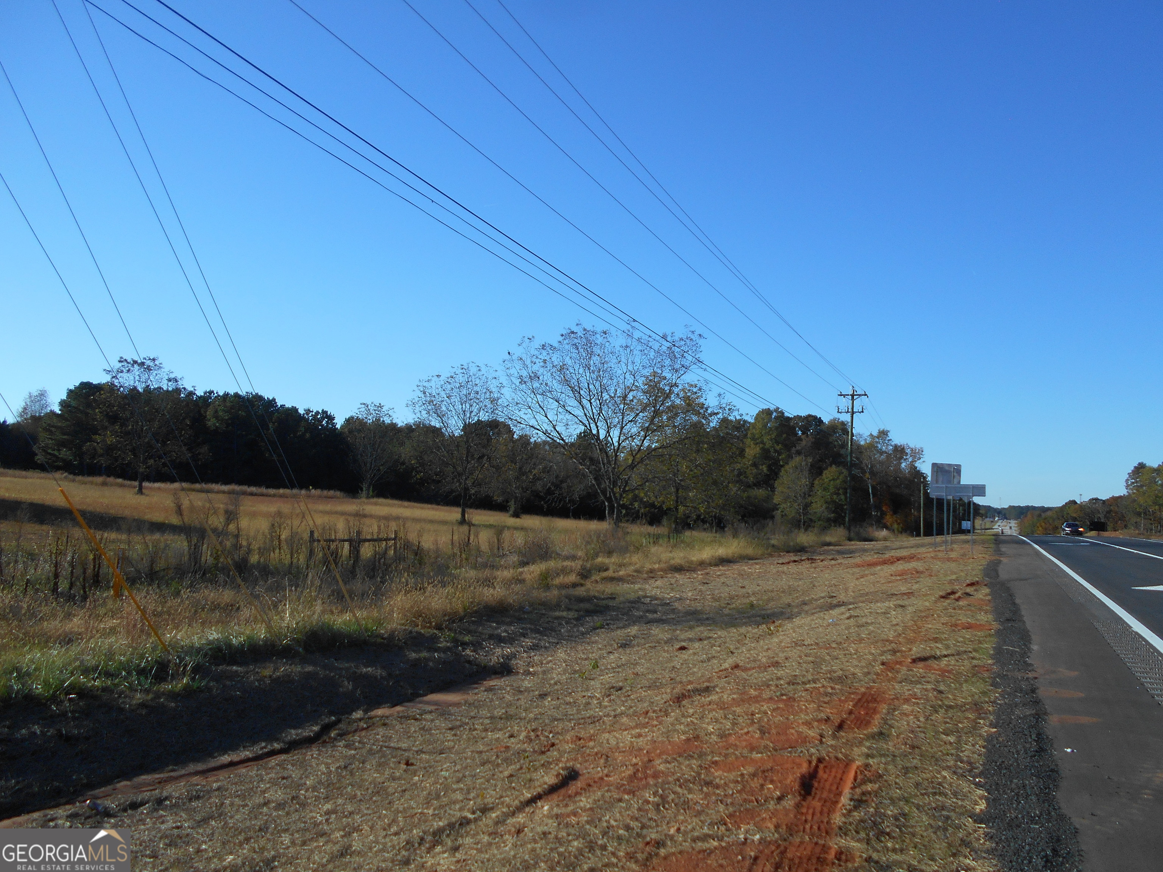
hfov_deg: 67.3
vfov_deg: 53.1
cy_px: 436
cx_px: 582
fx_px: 874
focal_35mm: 26
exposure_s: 1/1000
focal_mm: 4.6
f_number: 3.2
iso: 80
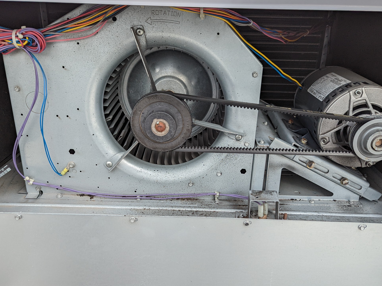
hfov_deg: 56.8
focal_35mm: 32
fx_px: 353
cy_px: 157
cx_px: 197
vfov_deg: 44.1
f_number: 1.85
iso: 43
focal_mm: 6.81
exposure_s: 1/898
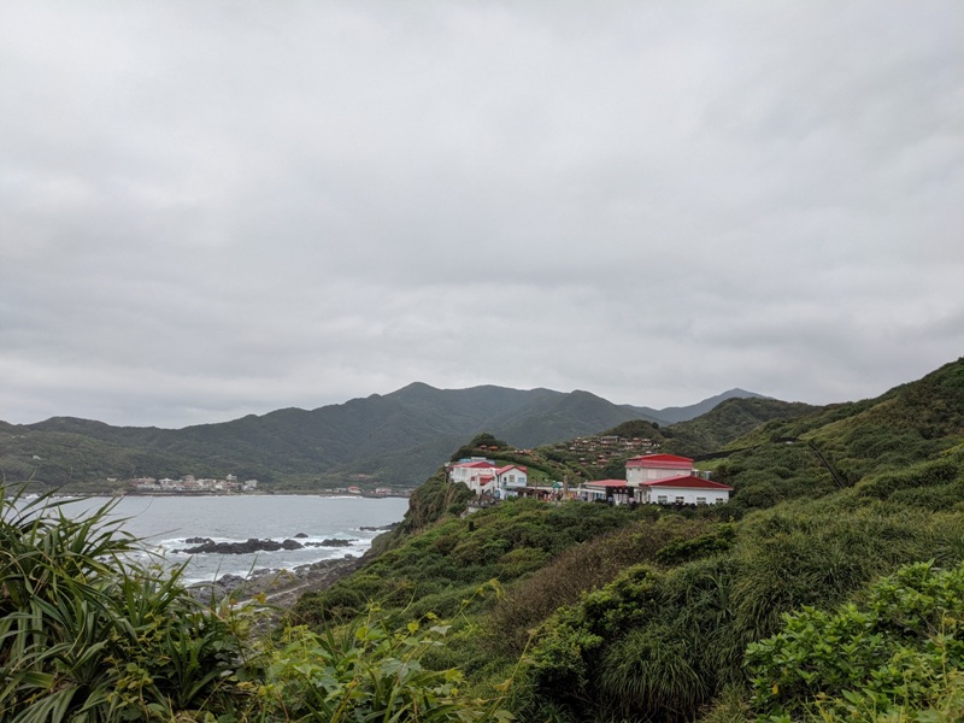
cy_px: 362
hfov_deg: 65.3
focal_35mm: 27
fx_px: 752
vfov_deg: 51.4
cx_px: 482
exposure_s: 1/1799
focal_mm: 4.38
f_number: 1.73
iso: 92
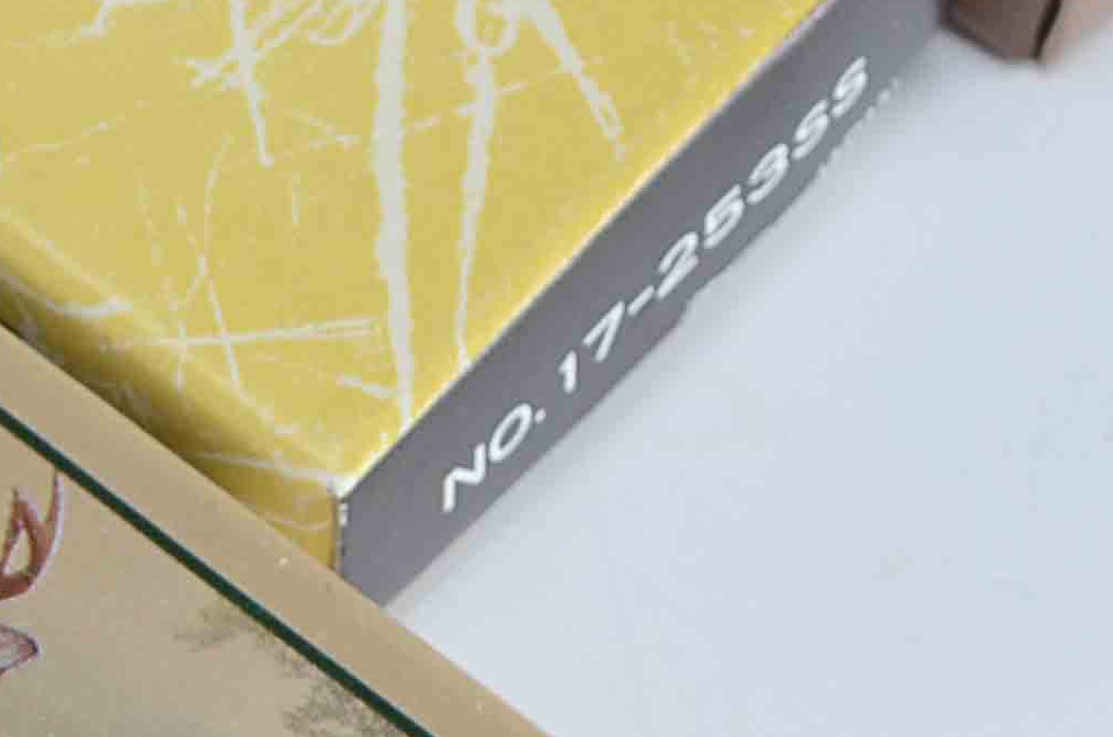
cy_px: 1311
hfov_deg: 5.0
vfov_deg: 3.4
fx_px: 12353
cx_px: -1322
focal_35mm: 400
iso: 100
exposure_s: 1/80
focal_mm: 55
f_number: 11
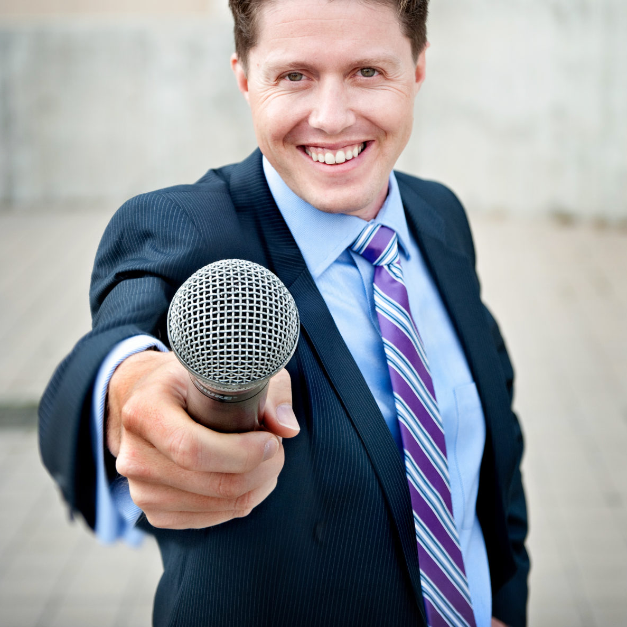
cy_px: 227
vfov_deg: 21.6
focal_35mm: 80
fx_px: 1639
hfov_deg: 21.7
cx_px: 313
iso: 320
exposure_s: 1/640
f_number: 2.8
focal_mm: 62
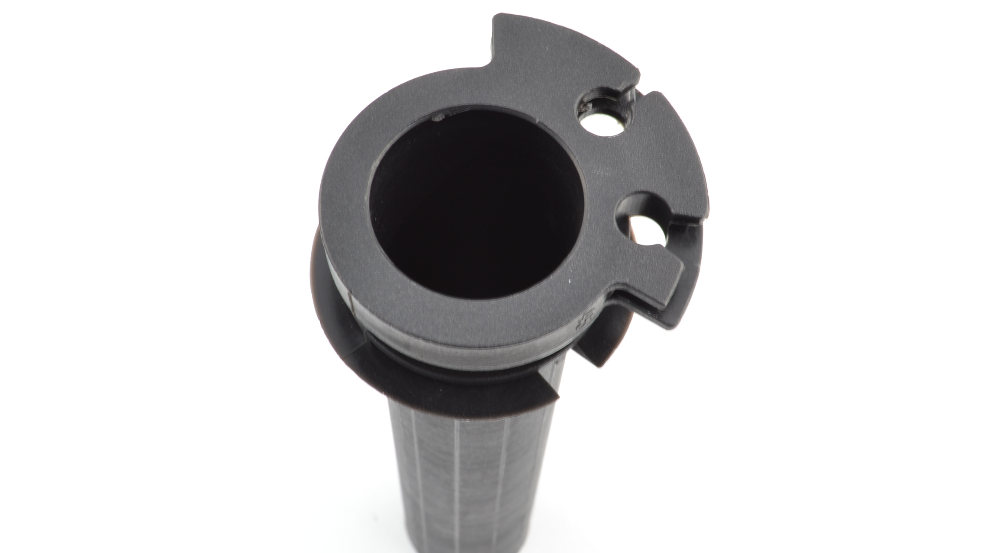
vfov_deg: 23.5
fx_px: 1329
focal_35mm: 51
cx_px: 495
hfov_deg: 40.6
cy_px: 283
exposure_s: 2.5
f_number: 18
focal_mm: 32
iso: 200
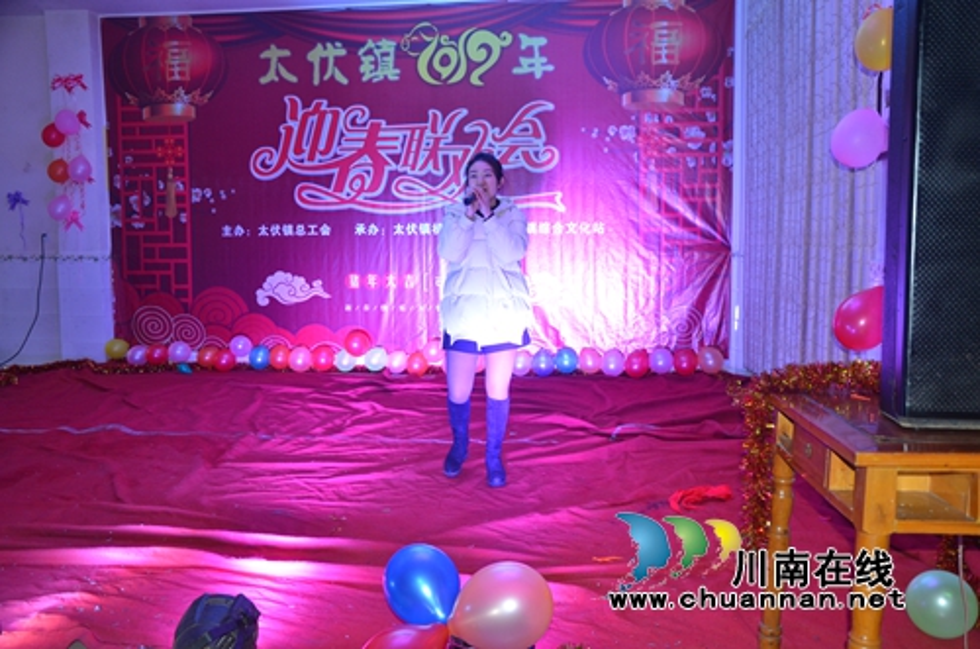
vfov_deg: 39.8
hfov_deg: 57.3
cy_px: 324
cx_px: 490
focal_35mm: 33
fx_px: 896
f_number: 3.8
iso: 720
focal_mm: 22
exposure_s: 1/60
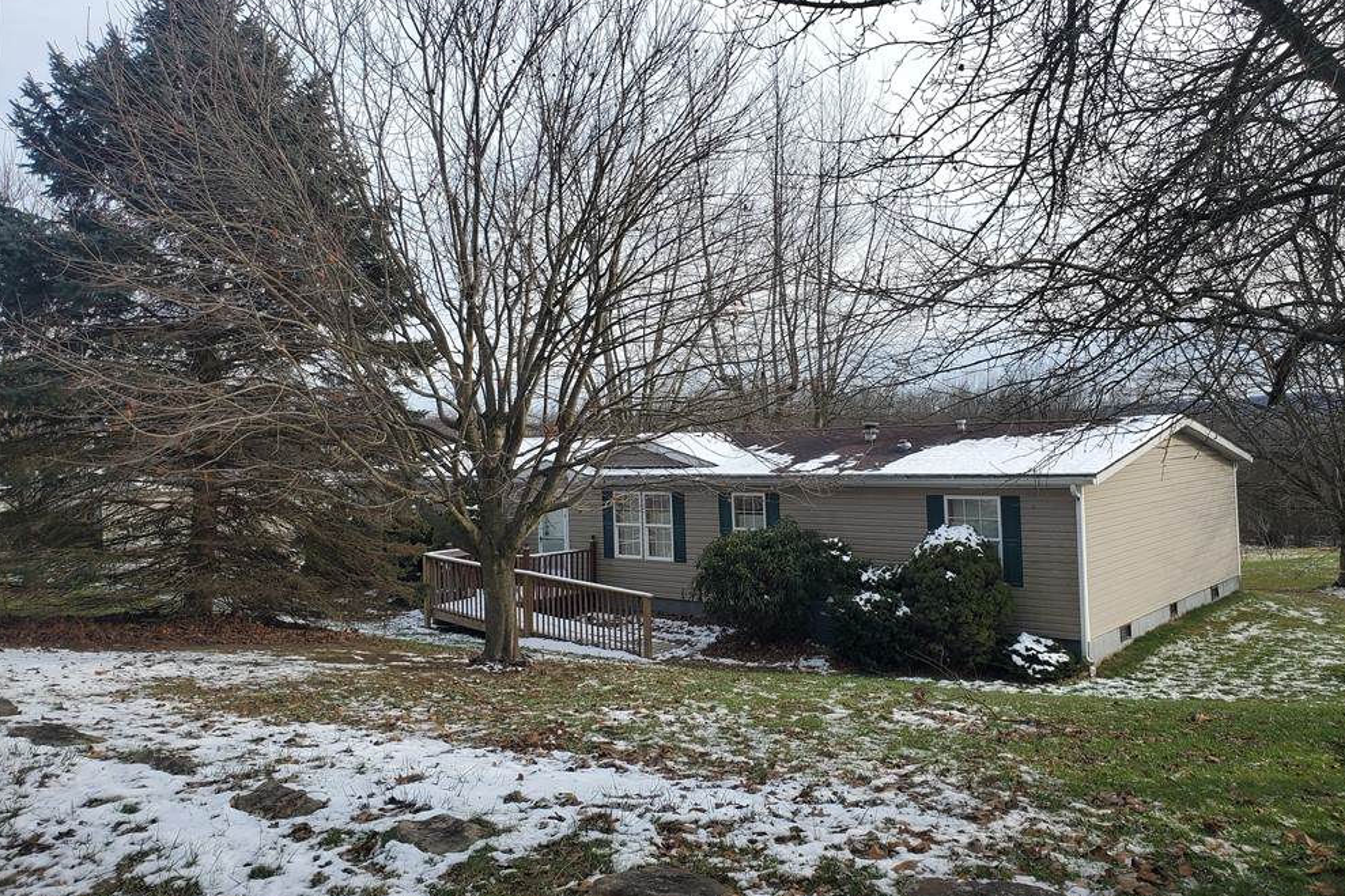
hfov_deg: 65.5
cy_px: 438
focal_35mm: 28
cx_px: 691
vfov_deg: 46.4
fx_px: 1046
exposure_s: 1/674
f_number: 2.4
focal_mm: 4.3
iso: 50
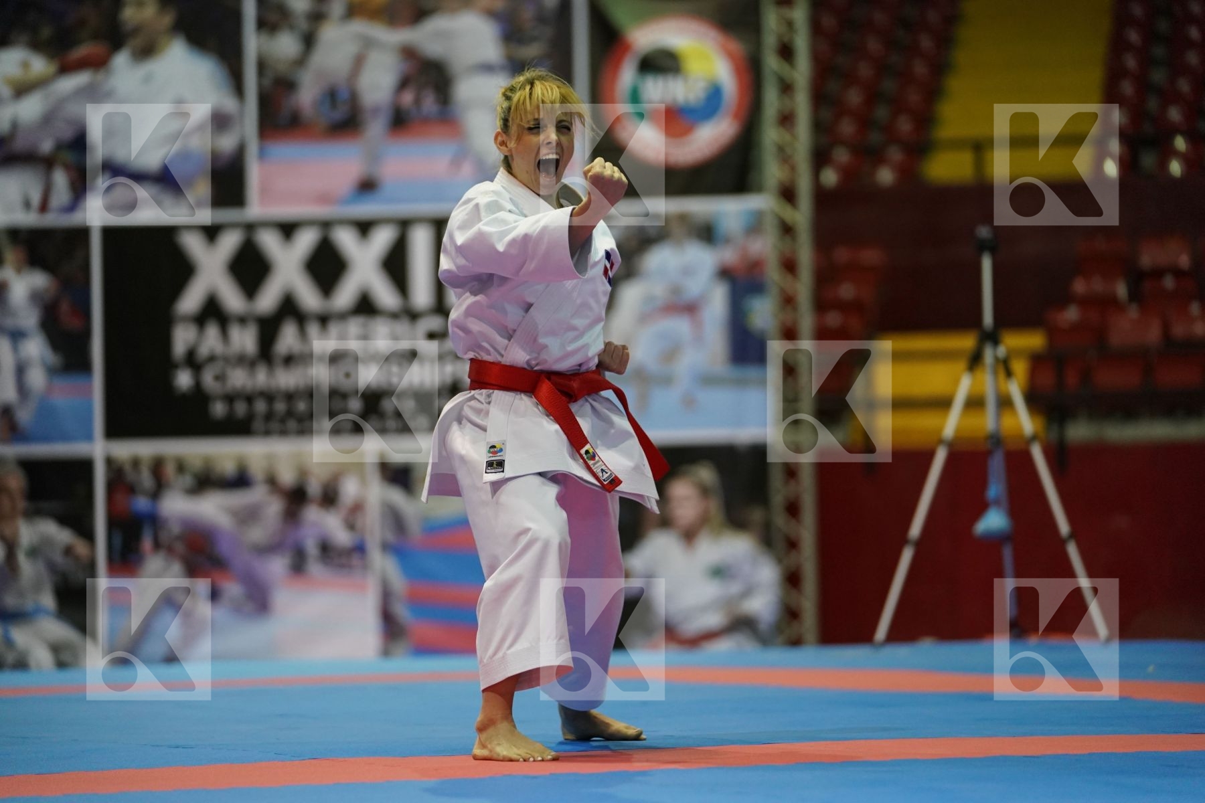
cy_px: 402
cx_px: 602
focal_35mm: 135
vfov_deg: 10.2
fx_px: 4518
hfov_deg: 15.2
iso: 3200
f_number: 2.8
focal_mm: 135
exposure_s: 1/320
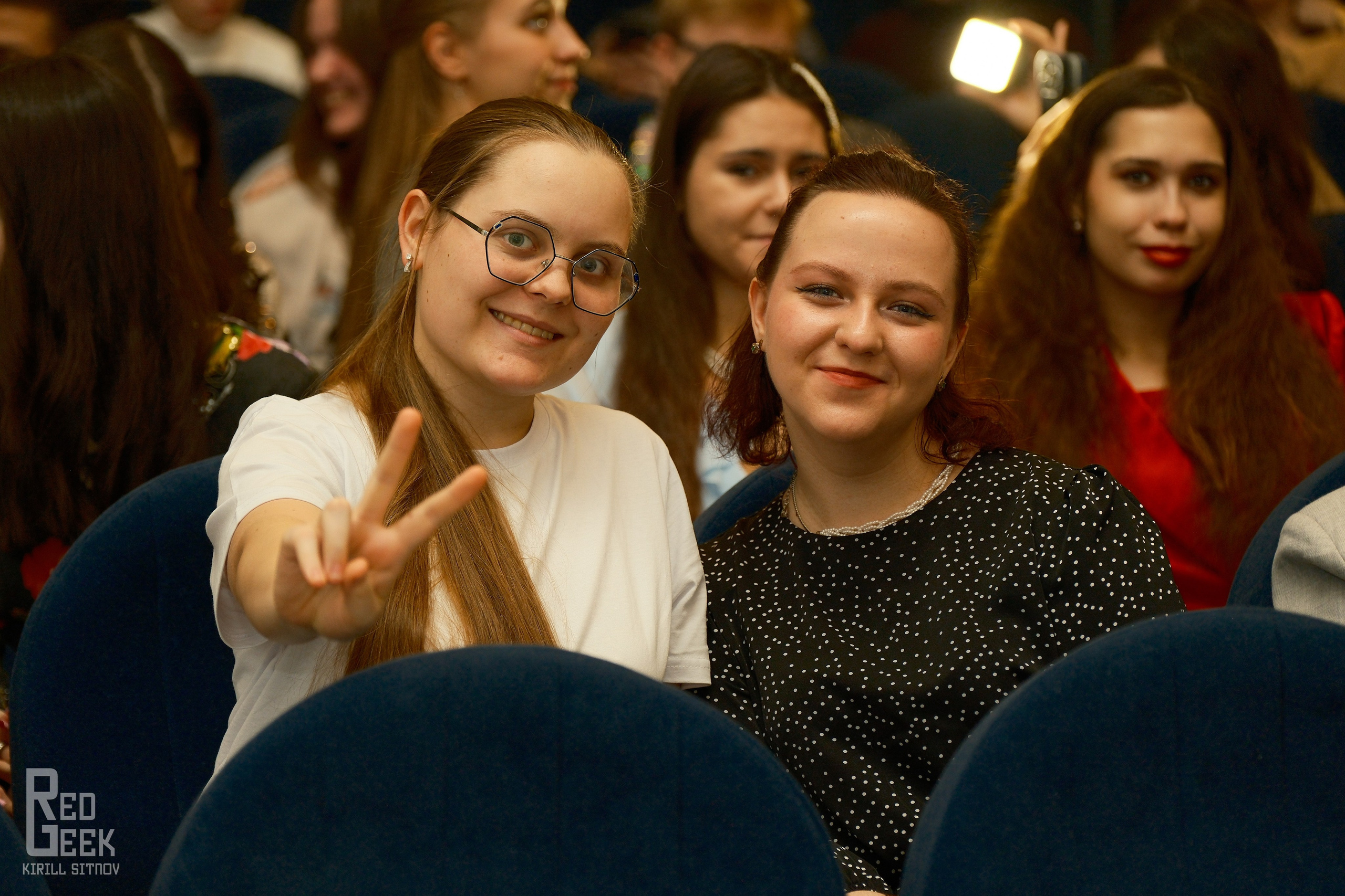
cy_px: 448
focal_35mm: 136
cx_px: 672
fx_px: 5081
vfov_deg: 10.1
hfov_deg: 15.1
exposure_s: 1/160
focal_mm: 90.6
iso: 1250
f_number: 2.8
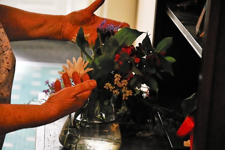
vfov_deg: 8.7
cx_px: 112
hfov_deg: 13.0
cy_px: 75
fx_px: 984
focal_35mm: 158
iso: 6400
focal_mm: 105
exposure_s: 1/400
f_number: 5.6
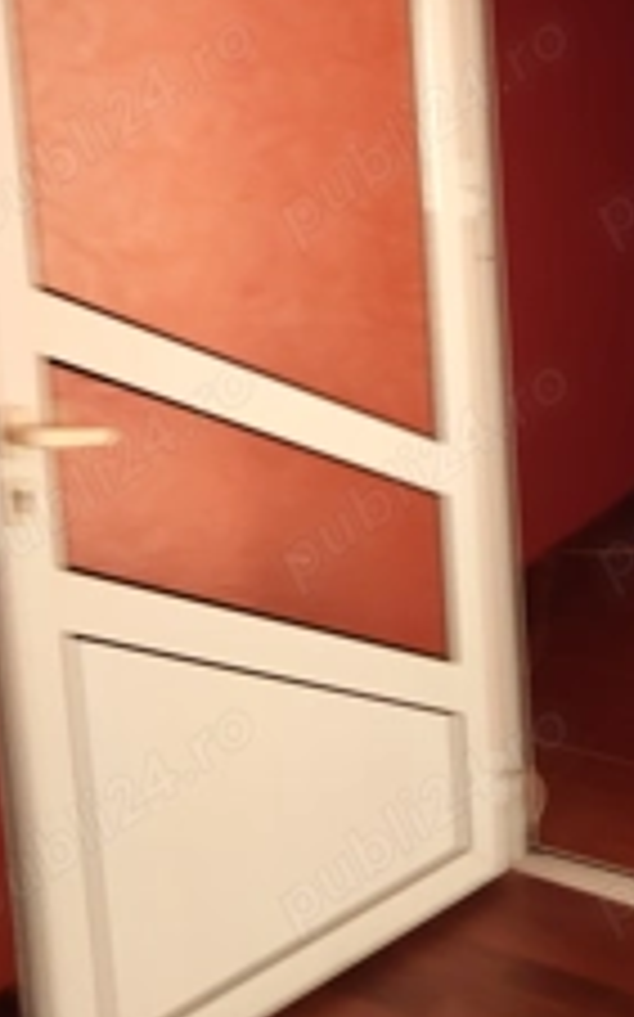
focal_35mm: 47
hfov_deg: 26.4
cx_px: 580
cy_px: 202
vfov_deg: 40.9
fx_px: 1301
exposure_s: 1/20
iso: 730
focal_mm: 4.15
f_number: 1.8
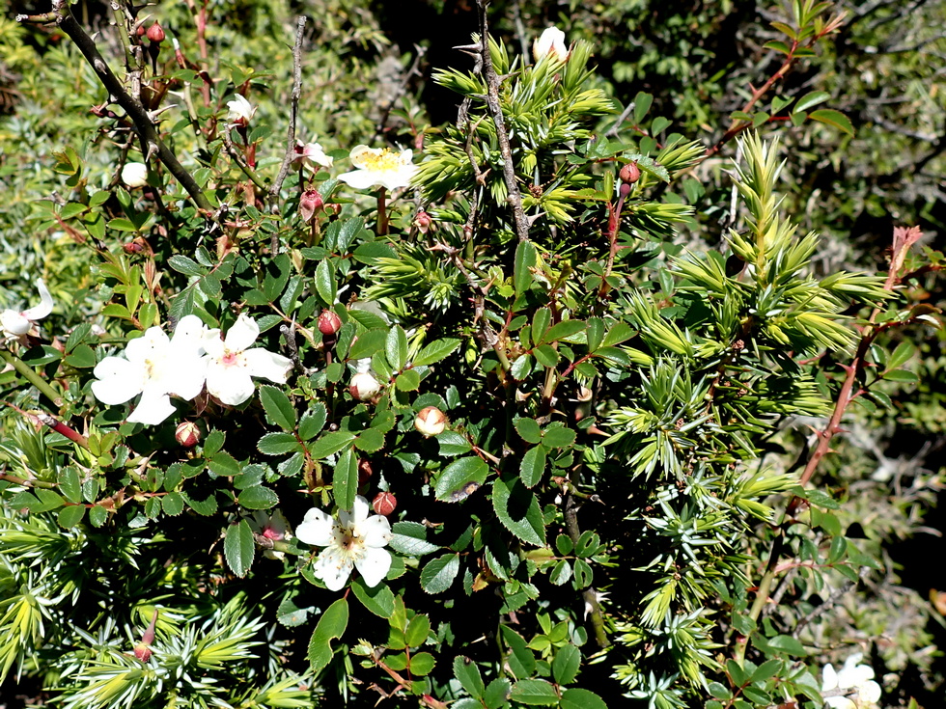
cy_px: 354
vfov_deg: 54.9
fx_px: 683
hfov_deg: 69.4
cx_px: 473
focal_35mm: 25
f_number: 8
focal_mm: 4.5
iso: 100
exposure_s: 1/125
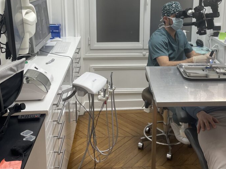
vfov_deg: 30.9
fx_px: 300
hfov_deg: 41.1
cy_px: 39
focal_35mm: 46
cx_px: 134
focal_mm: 4.2
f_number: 1.6
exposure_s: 1/100
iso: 64
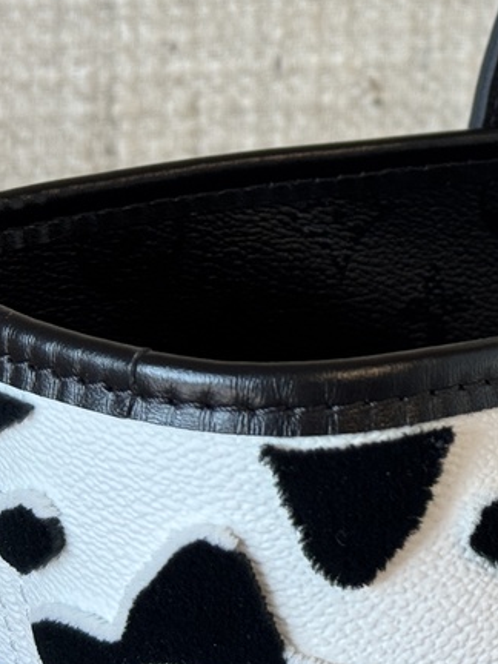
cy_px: 155
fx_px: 2148
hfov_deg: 13.0
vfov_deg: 17.5
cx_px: 563
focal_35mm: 112
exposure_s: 1/100
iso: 100
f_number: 1.78
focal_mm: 6.76
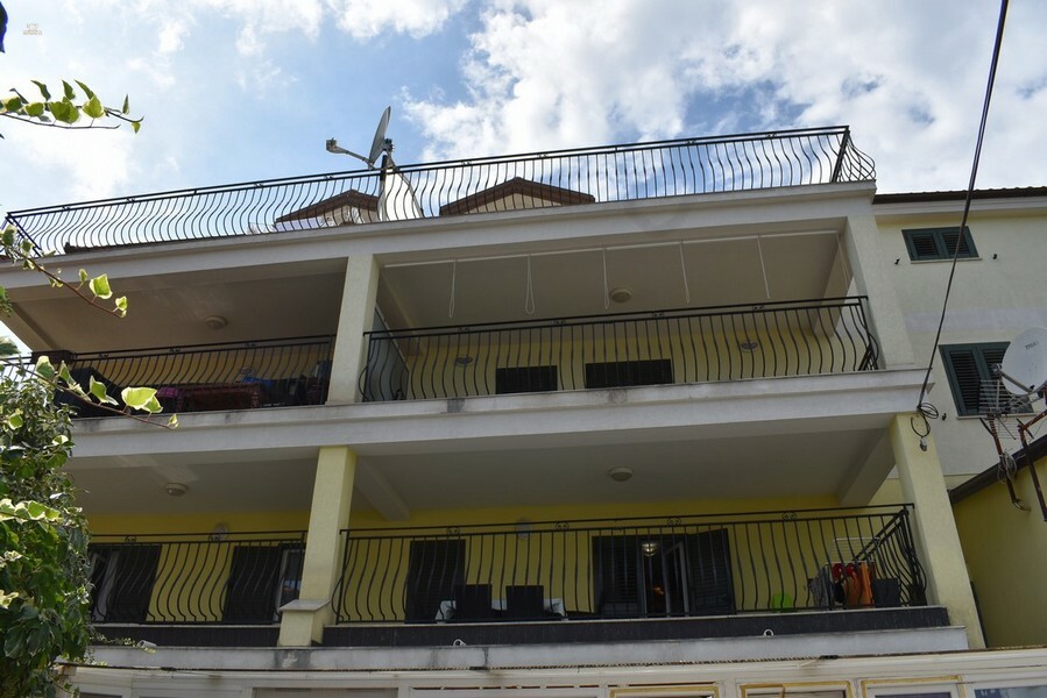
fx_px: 785
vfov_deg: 48.0
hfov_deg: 67.4
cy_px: 349
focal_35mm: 27
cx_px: 524
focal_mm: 18
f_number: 11
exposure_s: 1/200
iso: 100
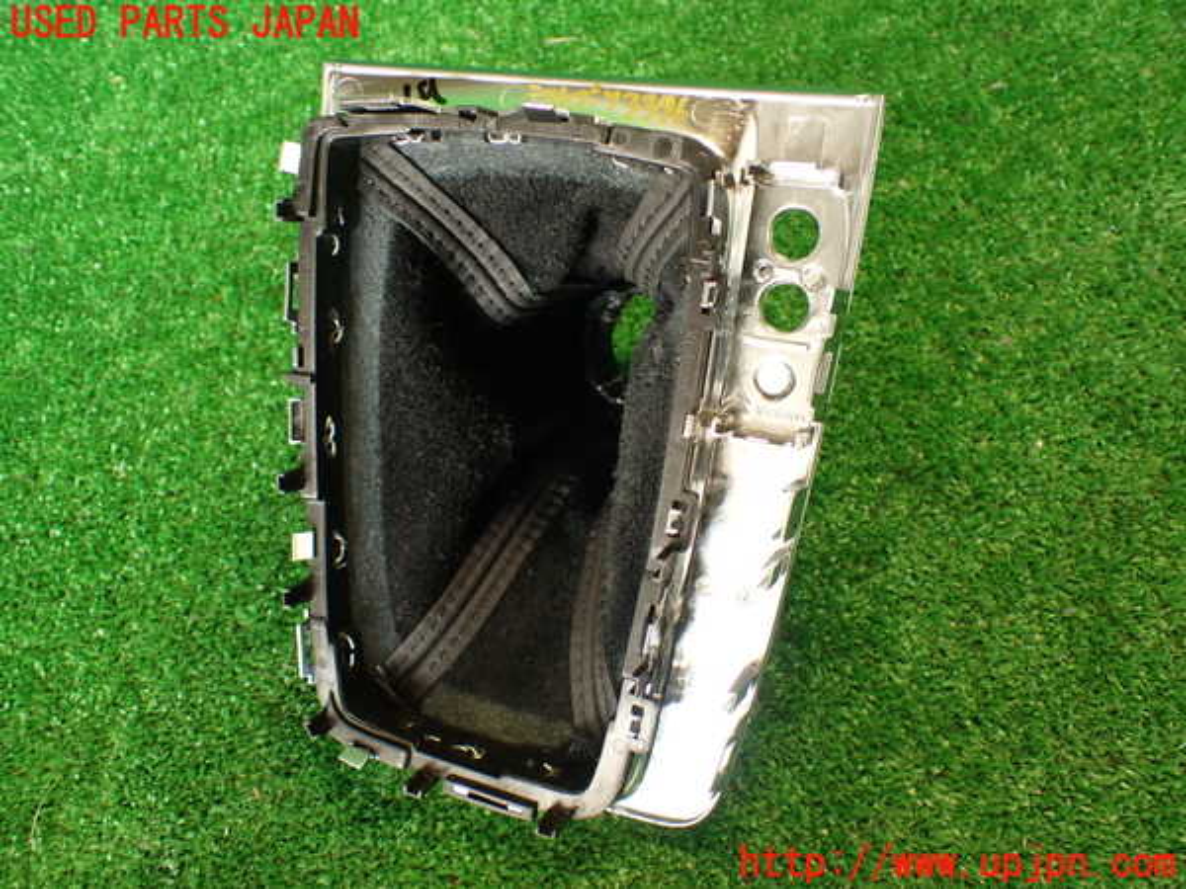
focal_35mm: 30
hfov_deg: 60.0
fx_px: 1028
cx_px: 593
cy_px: 444
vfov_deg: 46.8
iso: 200
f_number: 2.3
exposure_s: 1/30
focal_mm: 5.4
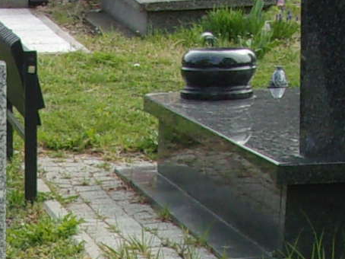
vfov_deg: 8.4
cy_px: 657
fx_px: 1594
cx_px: -164
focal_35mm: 160
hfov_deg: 11.8
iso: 80
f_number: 3.9
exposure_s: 1/210
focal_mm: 5.1
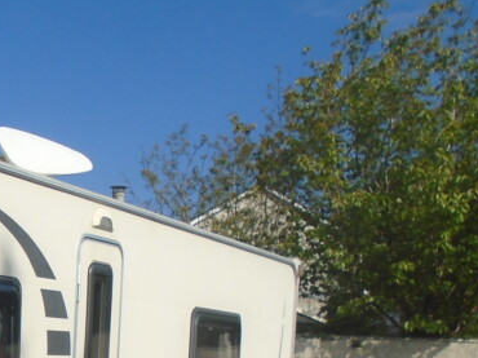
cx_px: -115
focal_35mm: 72
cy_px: 461
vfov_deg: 19.0
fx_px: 994
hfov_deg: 24.2
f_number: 8
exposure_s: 1/320
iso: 100
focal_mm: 4.6
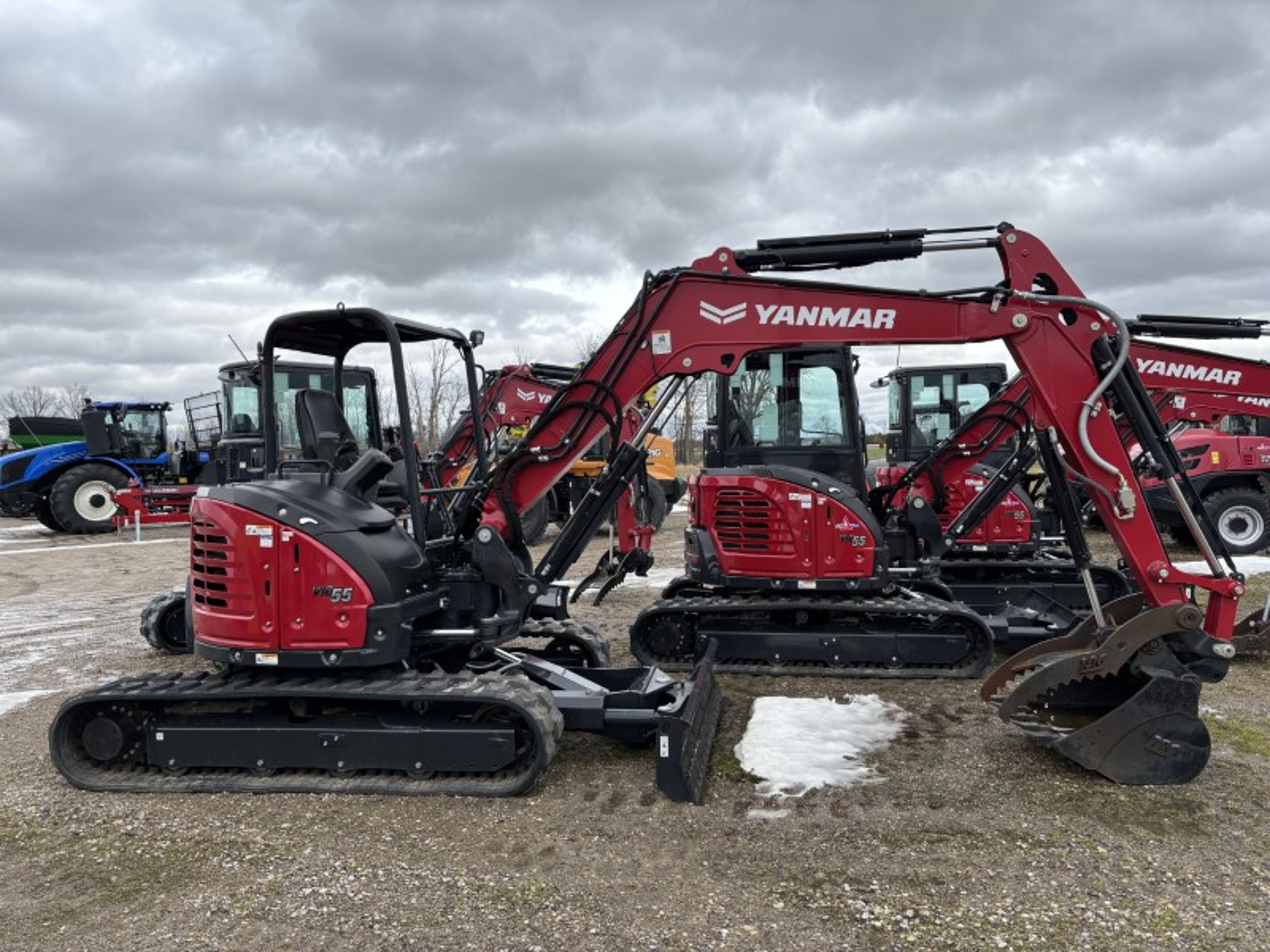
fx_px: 954
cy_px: 476
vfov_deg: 53.1
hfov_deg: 67.3
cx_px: 635
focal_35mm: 26
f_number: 1.6
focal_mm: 5.96
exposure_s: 1/2105
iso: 50
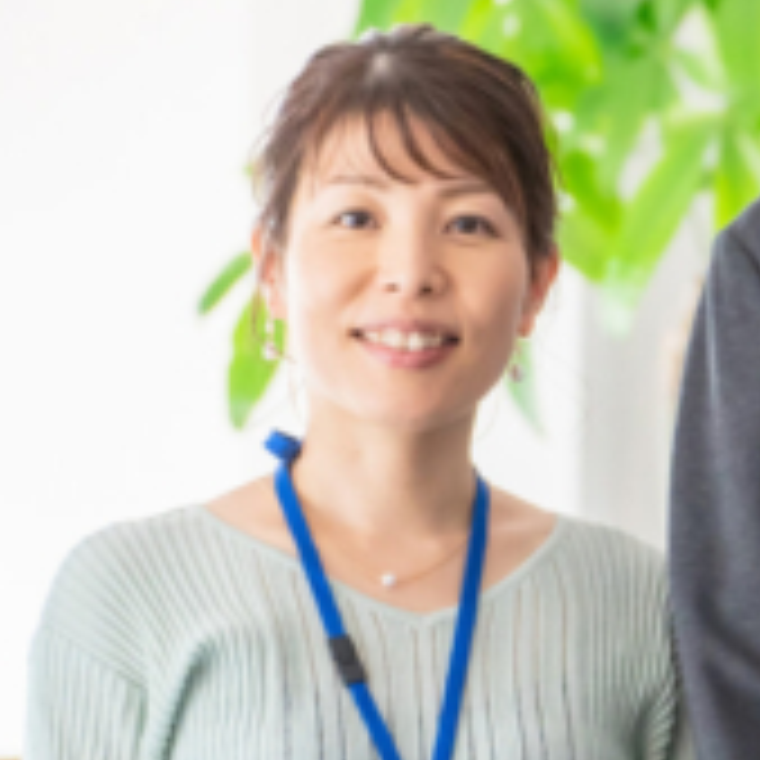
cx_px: 1542
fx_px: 8793
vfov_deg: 4.9
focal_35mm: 354
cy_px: 456
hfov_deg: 4.9
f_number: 2.8
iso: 1600
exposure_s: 1/320
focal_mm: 88
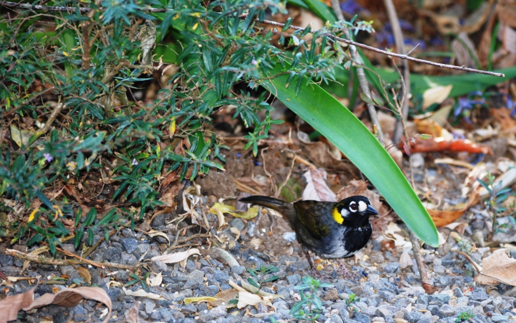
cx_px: 259
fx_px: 3248
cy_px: 170
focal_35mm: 231
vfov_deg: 5.7
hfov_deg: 9.1
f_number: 4.5
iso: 400
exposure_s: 1/60
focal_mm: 150
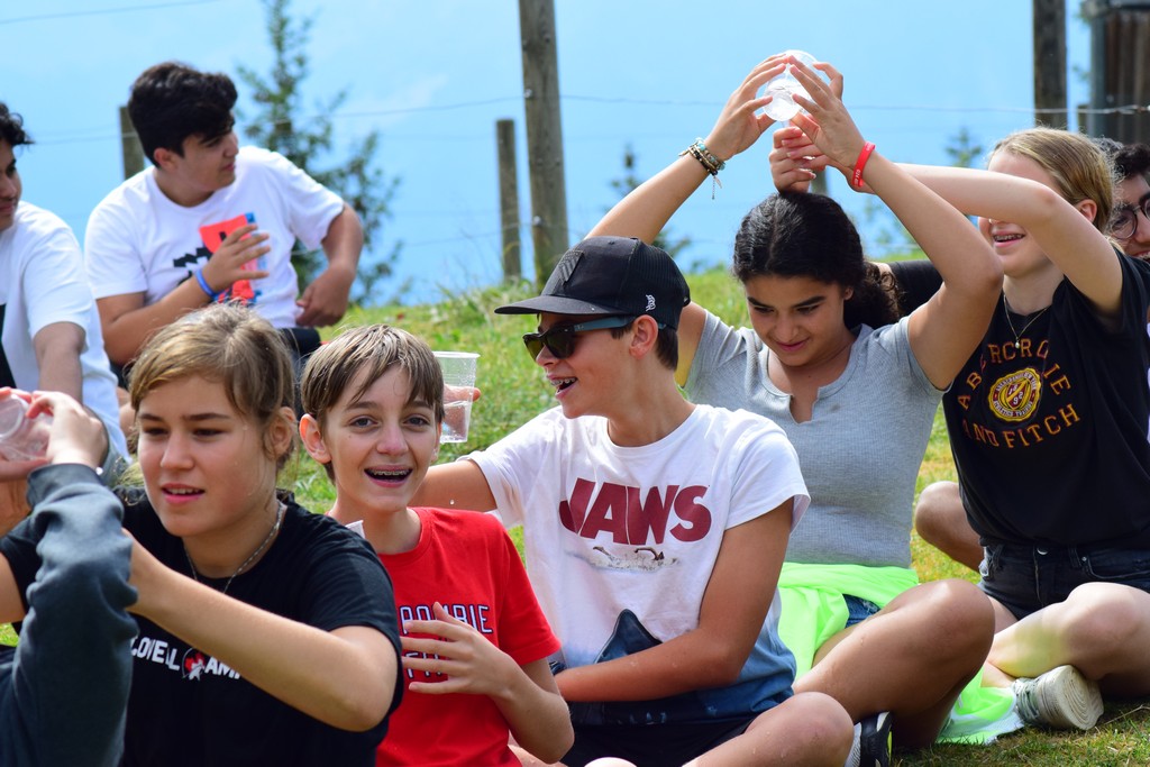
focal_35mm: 202
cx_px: 575
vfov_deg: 6.8
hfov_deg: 10.2
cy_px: 384
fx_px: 6469
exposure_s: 1/1000
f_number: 8
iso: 800
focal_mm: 135
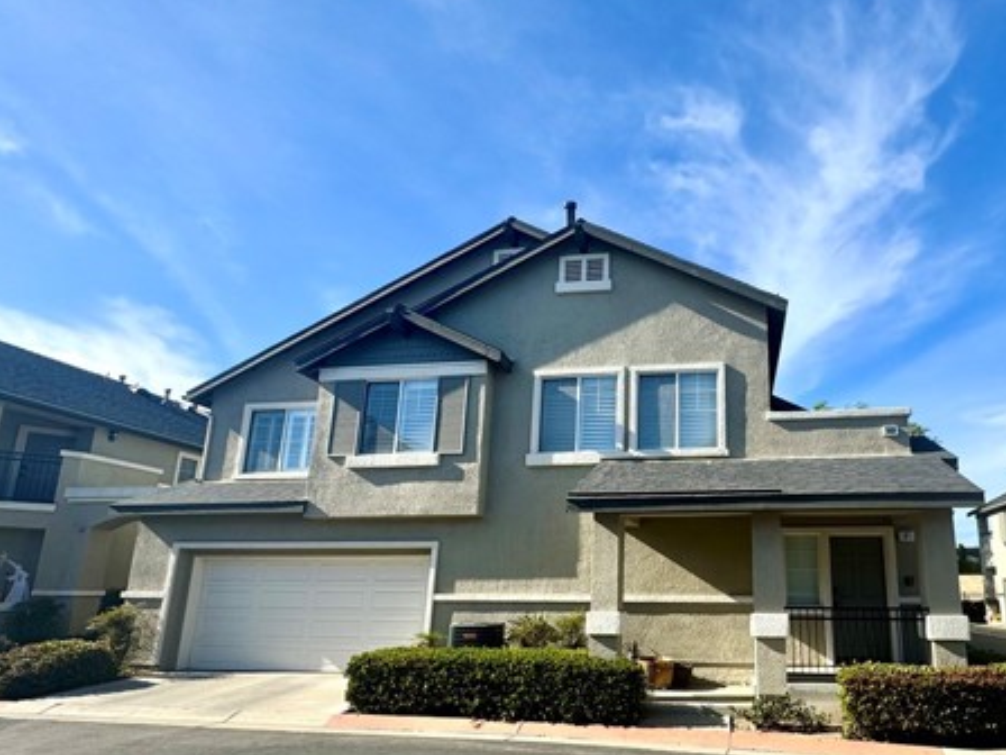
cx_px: 662
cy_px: 479
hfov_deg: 79.3
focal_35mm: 20
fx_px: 581
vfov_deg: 64.9
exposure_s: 1/1395
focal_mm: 2.22
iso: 40
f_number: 2.2
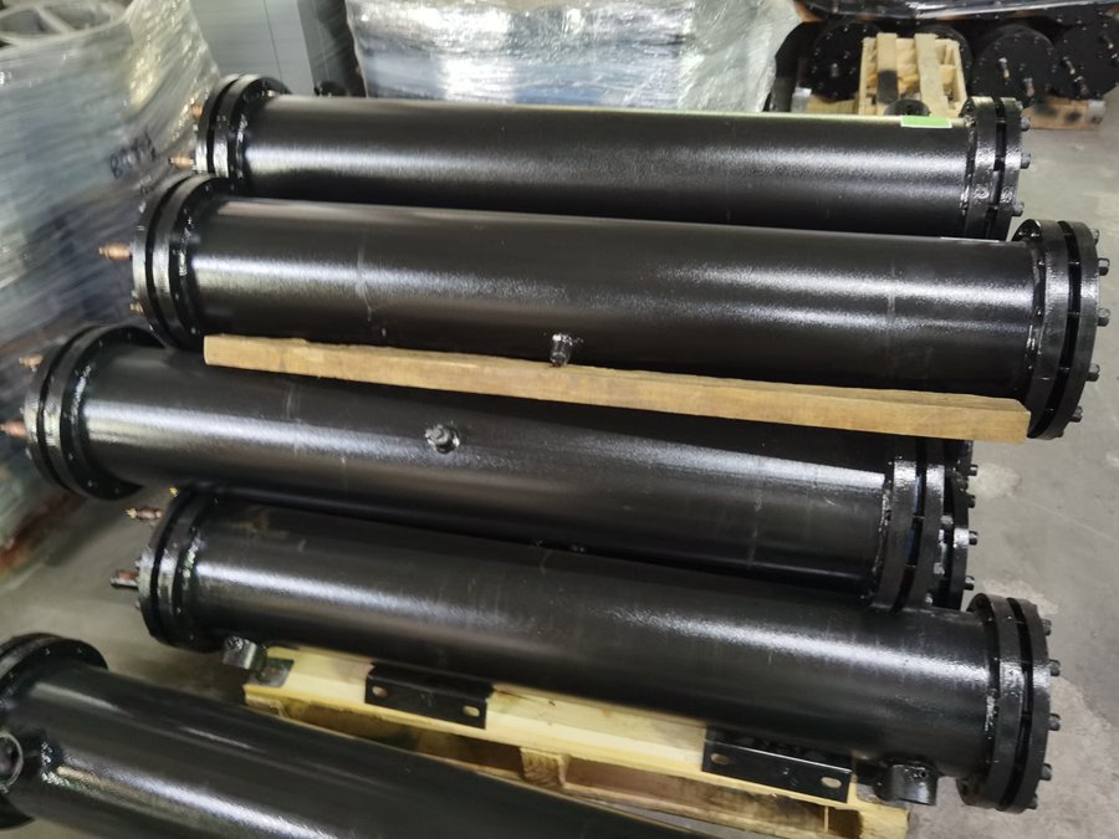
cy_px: 420
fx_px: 873
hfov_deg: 65.3
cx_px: 560
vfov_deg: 51.4
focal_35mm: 27
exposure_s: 1/10
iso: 500
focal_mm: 6.71
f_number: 1.9
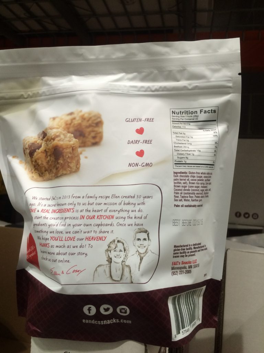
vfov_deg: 61.7
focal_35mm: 29
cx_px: 132
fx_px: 295
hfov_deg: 48.2
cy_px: 176
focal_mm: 4.15
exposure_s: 1/33
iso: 50
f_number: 2.2
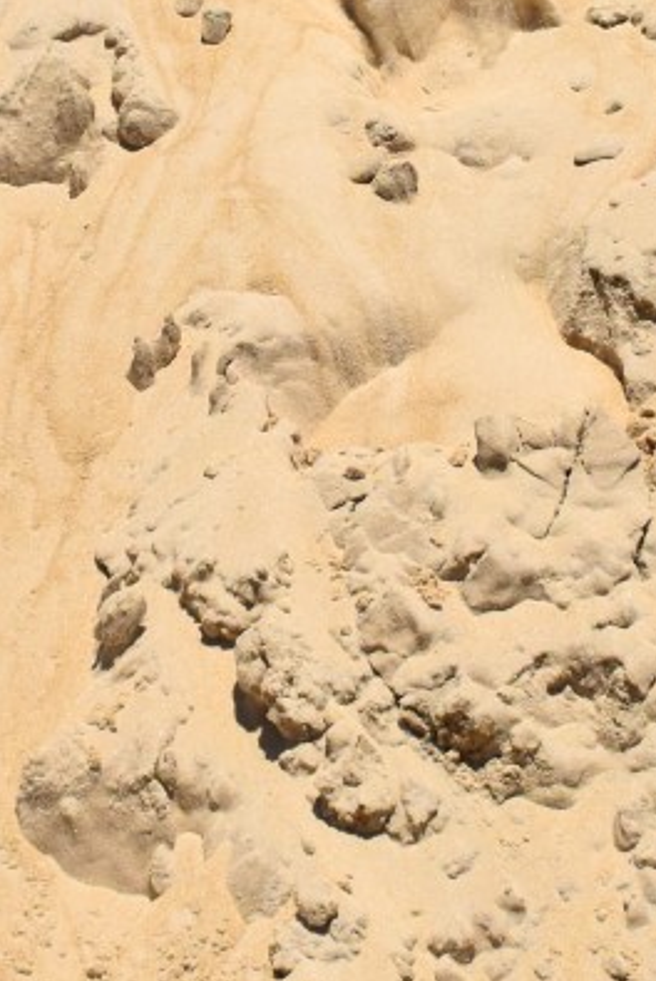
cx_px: 385
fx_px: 3521
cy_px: 22
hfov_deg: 10.6
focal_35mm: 129
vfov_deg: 15.6
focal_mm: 21
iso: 400
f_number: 7.1
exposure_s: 1/1600
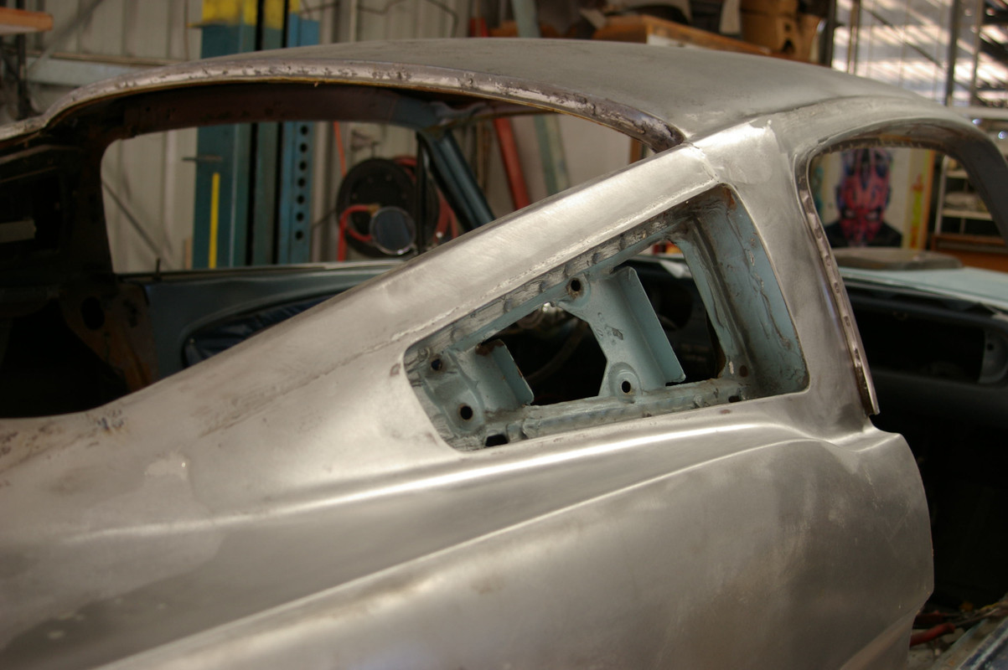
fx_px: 1175
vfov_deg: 31.8
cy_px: 335
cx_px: 504
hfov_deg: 46.4
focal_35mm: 42
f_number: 3.5
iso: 200
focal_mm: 28
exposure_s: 1/45
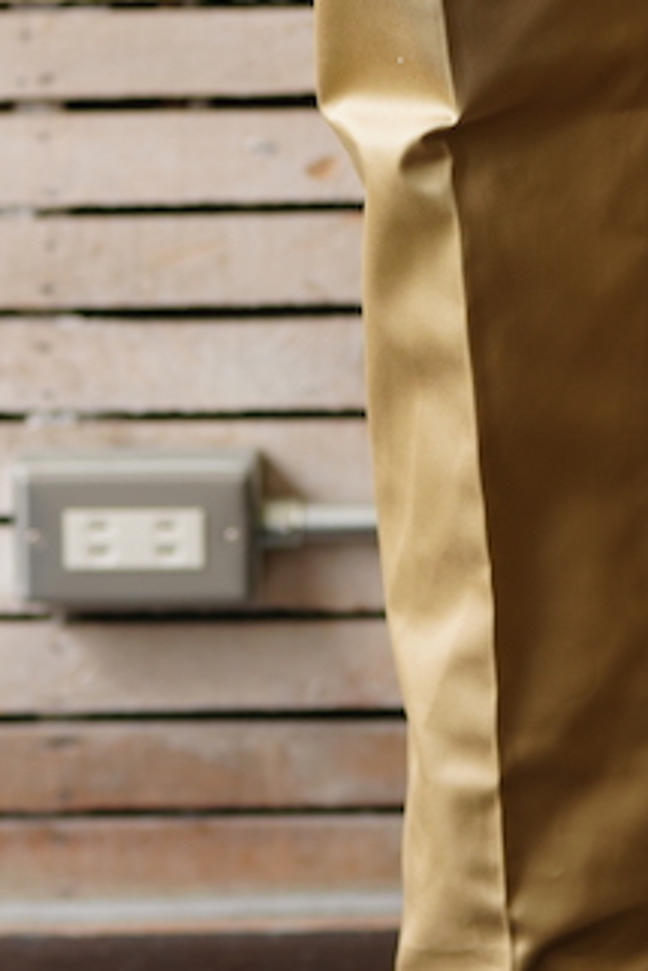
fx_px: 7282
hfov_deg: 5.1
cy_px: -109
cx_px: 692
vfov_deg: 7.6
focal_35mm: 270
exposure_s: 1/50
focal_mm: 85
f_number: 2.2
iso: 160
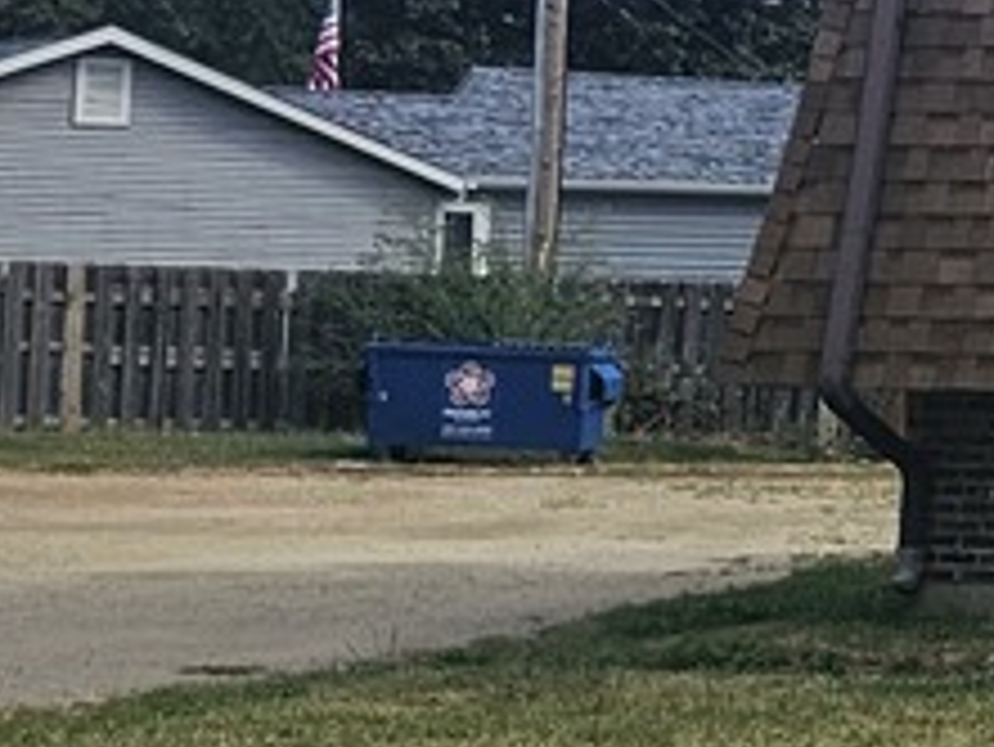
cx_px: 2825
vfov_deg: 9.9
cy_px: 130
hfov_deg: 10.2
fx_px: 4310
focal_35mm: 150
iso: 20
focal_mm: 6.3
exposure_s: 1/1053
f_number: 1.7
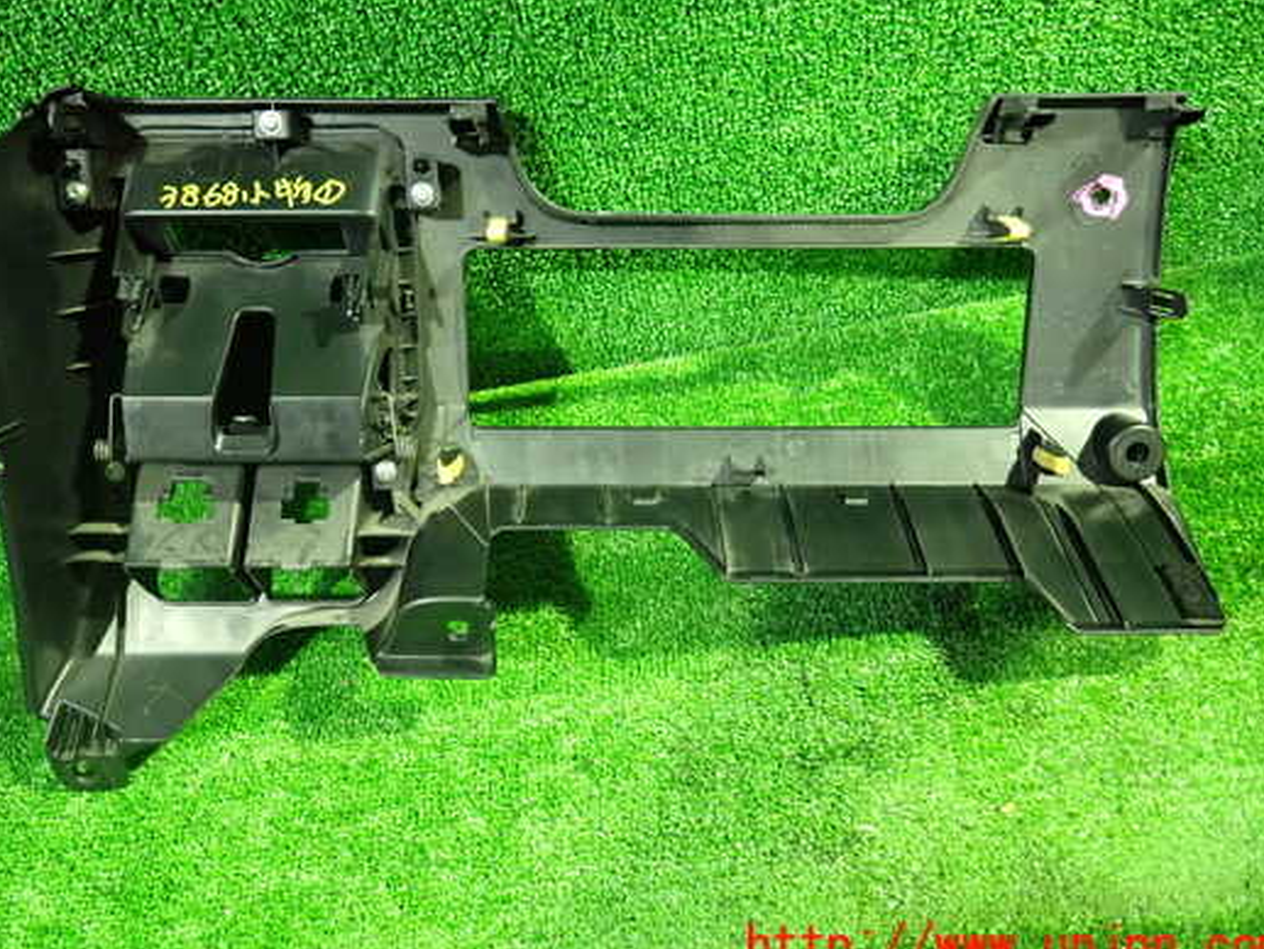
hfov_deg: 61.5
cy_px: 428
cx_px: 565
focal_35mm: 29
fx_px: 1059
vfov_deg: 48.2
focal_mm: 4.5
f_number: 2
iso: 800
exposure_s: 1/15
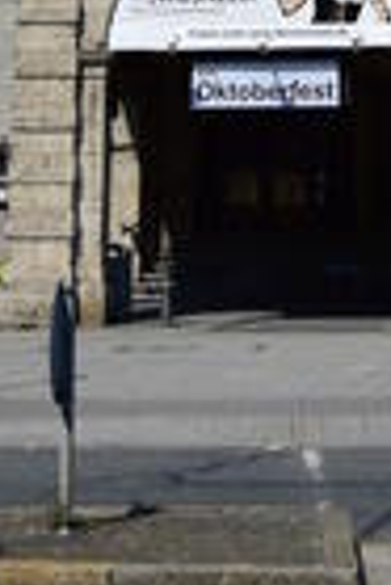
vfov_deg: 11.8
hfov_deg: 8.7
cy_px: -568
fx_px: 2536
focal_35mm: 156
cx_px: 431
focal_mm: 25
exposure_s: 1/320
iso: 100
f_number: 9
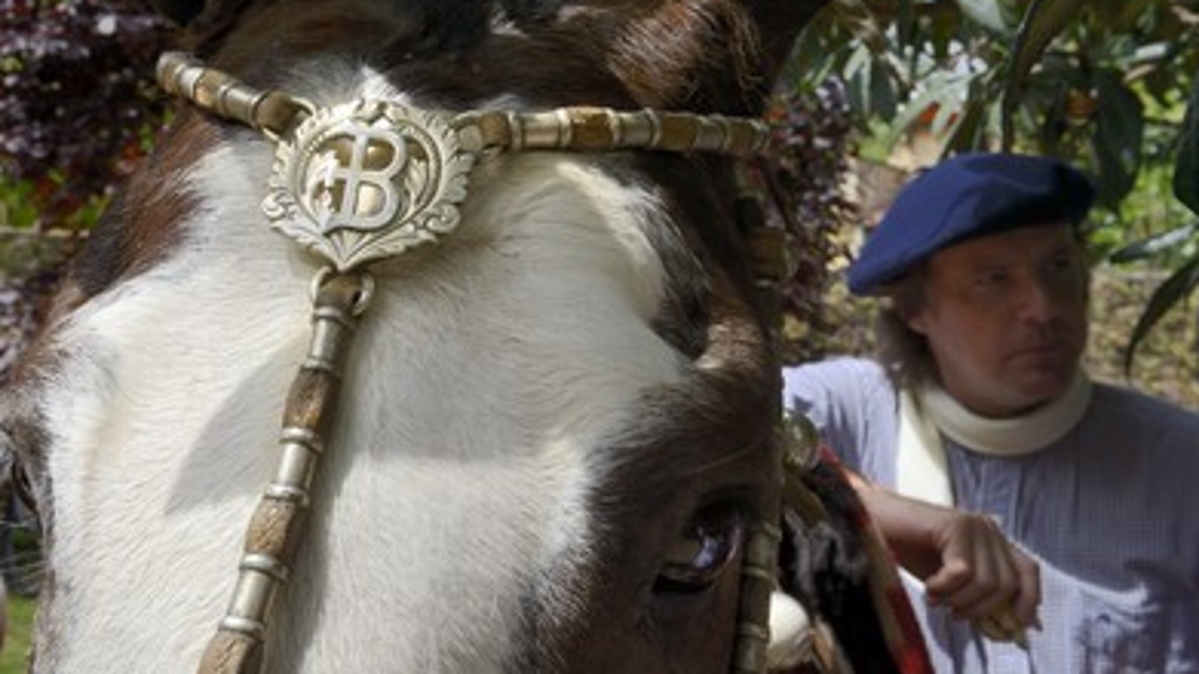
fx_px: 1717
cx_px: 570
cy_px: 285
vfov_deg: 22.2
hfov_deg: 38.5
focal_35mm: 54
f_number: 18
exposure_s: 1/200
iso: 400
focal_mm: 48
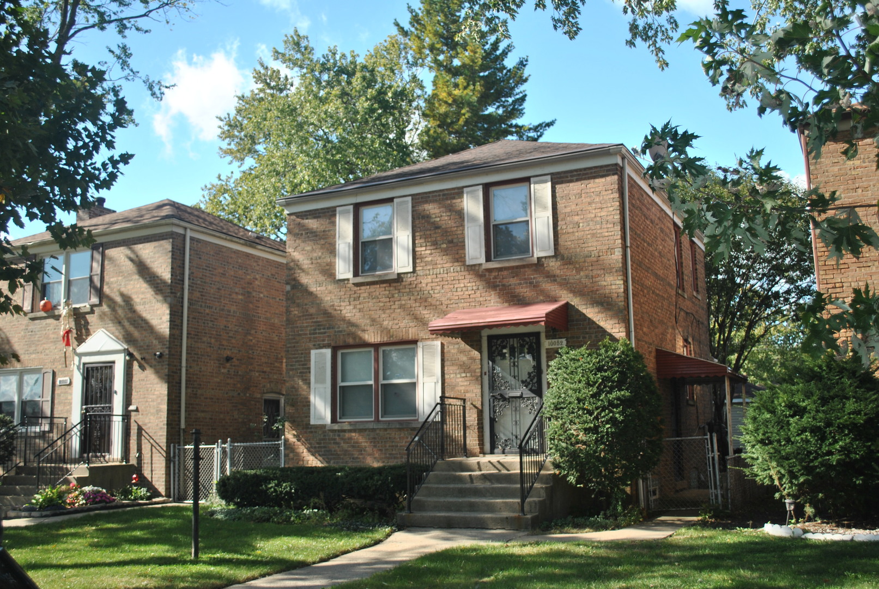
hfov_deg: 53.1
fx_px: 880
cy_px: 294
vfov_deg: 37.0
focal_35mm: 36
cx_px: 440
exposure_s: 1/200
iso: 100
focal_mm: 24
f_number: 4.5
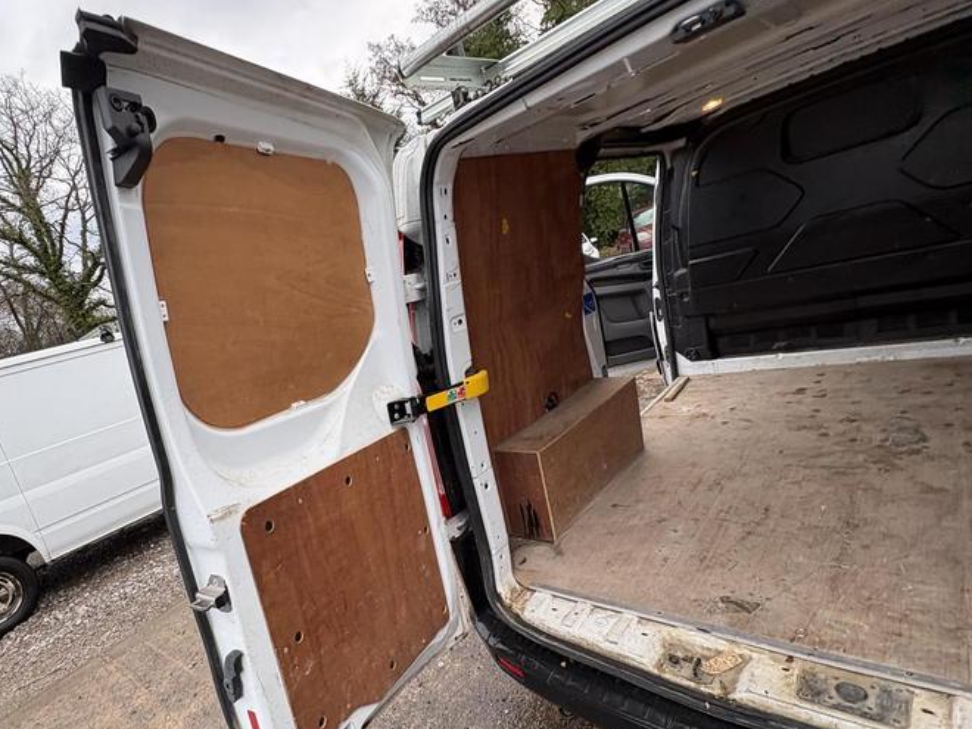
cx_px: 371
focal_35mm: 19
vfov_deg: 68.3
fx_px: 534
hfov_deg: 83.2
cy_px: 421
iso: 40
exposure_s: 1/108
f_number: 2.2
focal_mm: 2.22
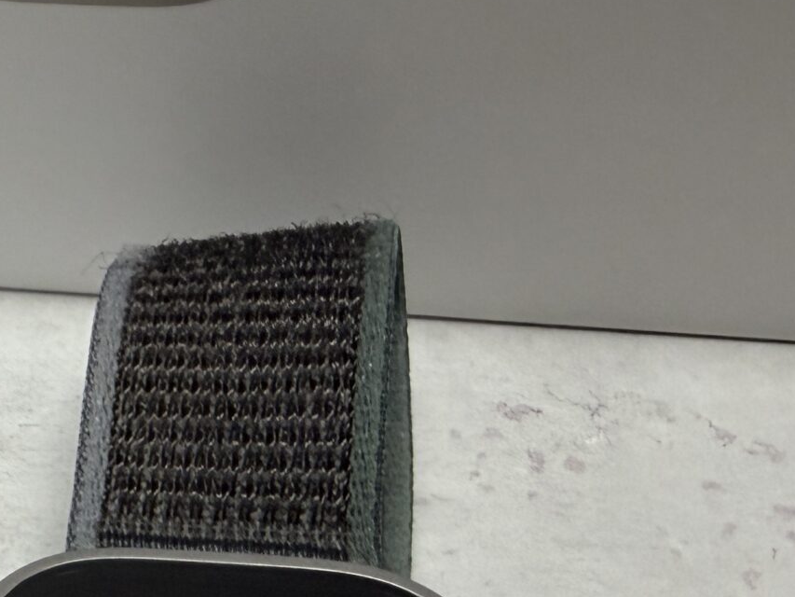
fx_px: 1654
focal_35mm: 72
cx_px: -216
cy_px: 718
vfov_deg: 19.3
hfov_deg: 24.0
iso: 200
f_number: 2.2
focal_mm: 2.22
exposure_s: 1/100
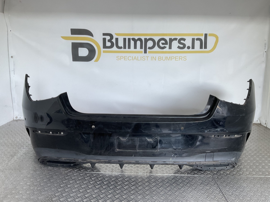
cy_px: 101
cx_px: 135
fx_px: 226
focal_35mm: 29
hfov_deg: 61.7
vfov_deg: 48.2
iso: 40
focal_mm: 3
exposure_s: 1/50
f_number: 1.8
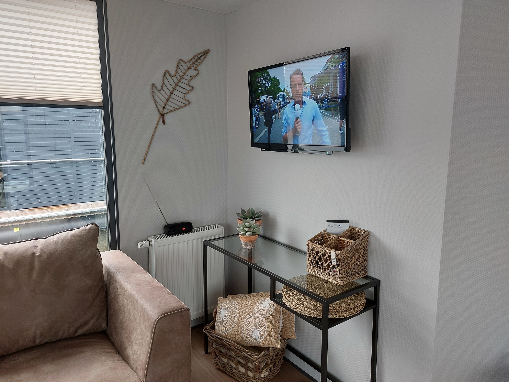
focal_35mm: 24
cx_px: 254
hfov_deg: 71.6
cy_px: 191
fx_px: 353
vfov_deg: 56.8
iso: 80
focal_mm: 5.23
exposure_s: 1/60
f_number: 1.8
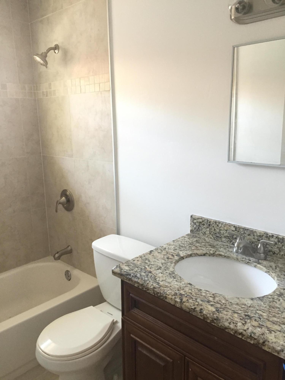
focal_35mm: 29
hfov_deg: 48.2
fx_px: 318
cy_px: 190
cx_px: 142
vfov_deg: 61.7
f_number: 2.2
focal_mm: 4.15
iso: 160
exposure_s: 1/30
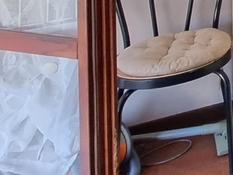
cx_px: 584
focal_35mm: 75
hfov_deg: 14.3
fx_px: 505
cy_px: -186
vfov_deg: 15.3
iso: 320
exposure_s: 1/33
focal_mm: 2.2
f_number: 2.2
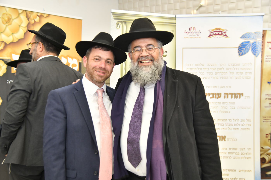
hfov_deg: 42.7
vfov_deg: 29.2
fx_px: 346
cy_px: 90
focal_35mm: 46
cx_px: 136
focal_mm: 46
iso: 1000
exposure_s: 1/200
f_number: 4
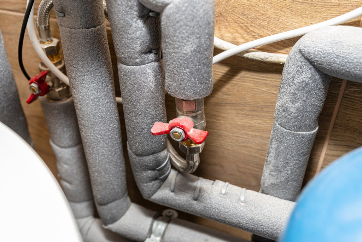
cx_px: 181
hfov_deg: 54.4
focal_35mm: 35
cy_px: 121
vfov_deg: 37.9
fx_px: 352
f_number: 5.6
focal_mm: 35
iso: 100
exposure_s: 1/60
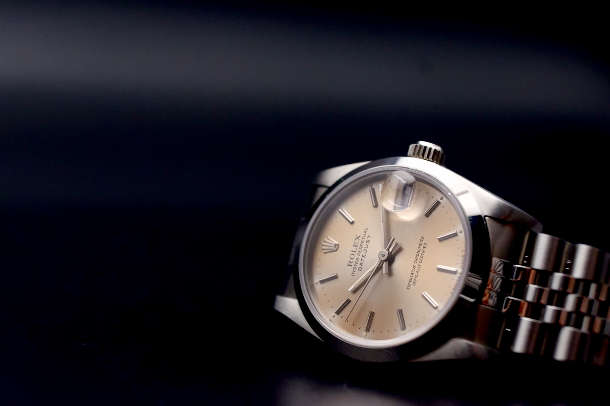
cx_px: 305
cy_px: 203
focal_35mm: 60
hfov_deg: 33.4
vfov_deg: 22.6
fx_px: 1016
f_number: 6.4
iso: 6400
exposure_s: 1/4000
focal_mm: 40.7
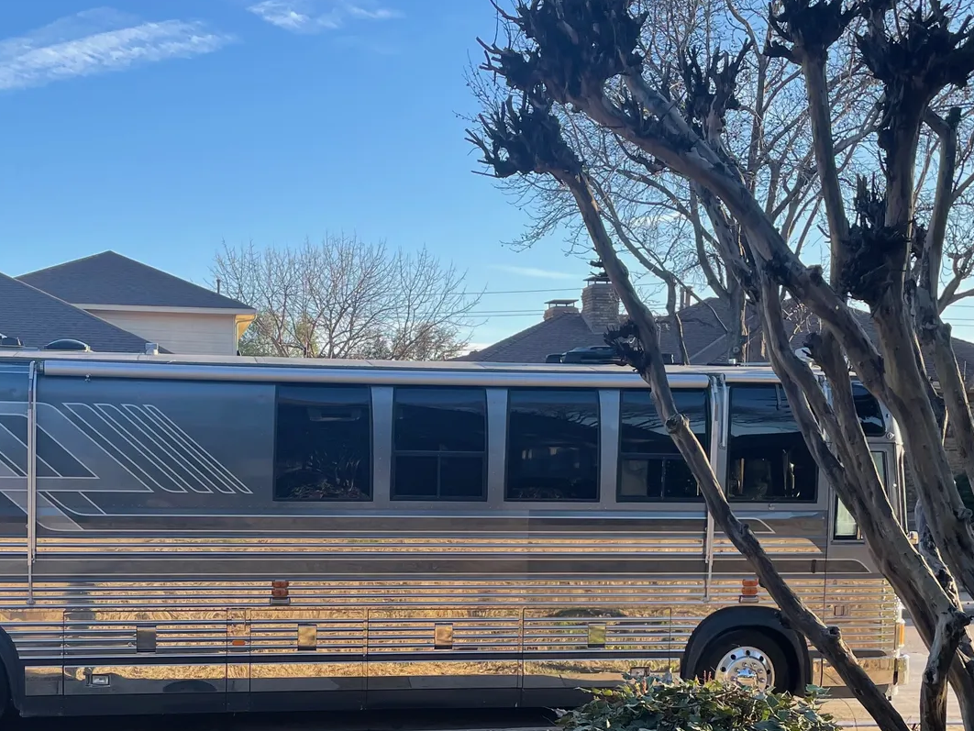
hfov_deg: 40.2
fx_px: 1323
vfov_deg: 30.4
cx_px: 386
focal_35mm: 47
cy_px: 545
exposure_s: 1/842
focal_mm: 4.2
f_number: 1.6
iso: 32
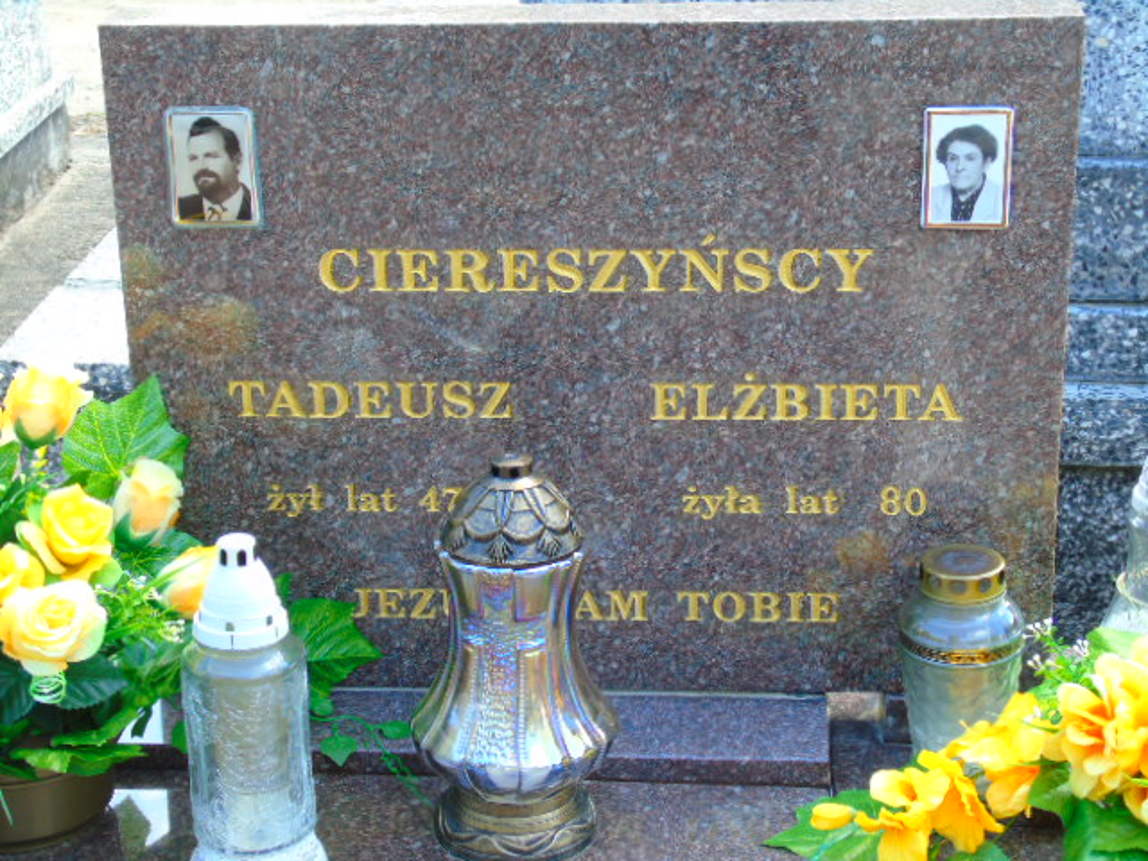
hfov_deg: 27.4
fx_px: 2355
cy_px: 430
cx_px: 574
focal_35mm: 71
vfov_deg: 20.7
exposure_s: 1/40
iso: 80
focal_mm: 13
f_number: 4.7
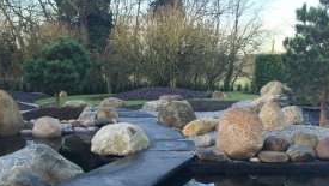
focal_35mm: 46
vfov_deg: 25.0
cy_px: 176
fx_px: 401
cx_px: 157
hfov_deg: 44.5
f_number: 2.2
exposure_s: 1/120
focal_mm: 4.15
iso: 50
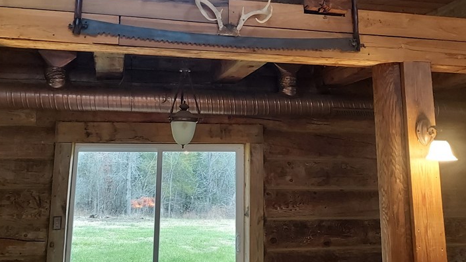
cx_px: 236
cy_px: 46
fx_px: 469
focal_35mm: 38
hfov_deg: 52.8
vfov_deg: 30.3
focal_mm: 4.6
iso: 320
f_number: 1.8
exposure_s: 1/30
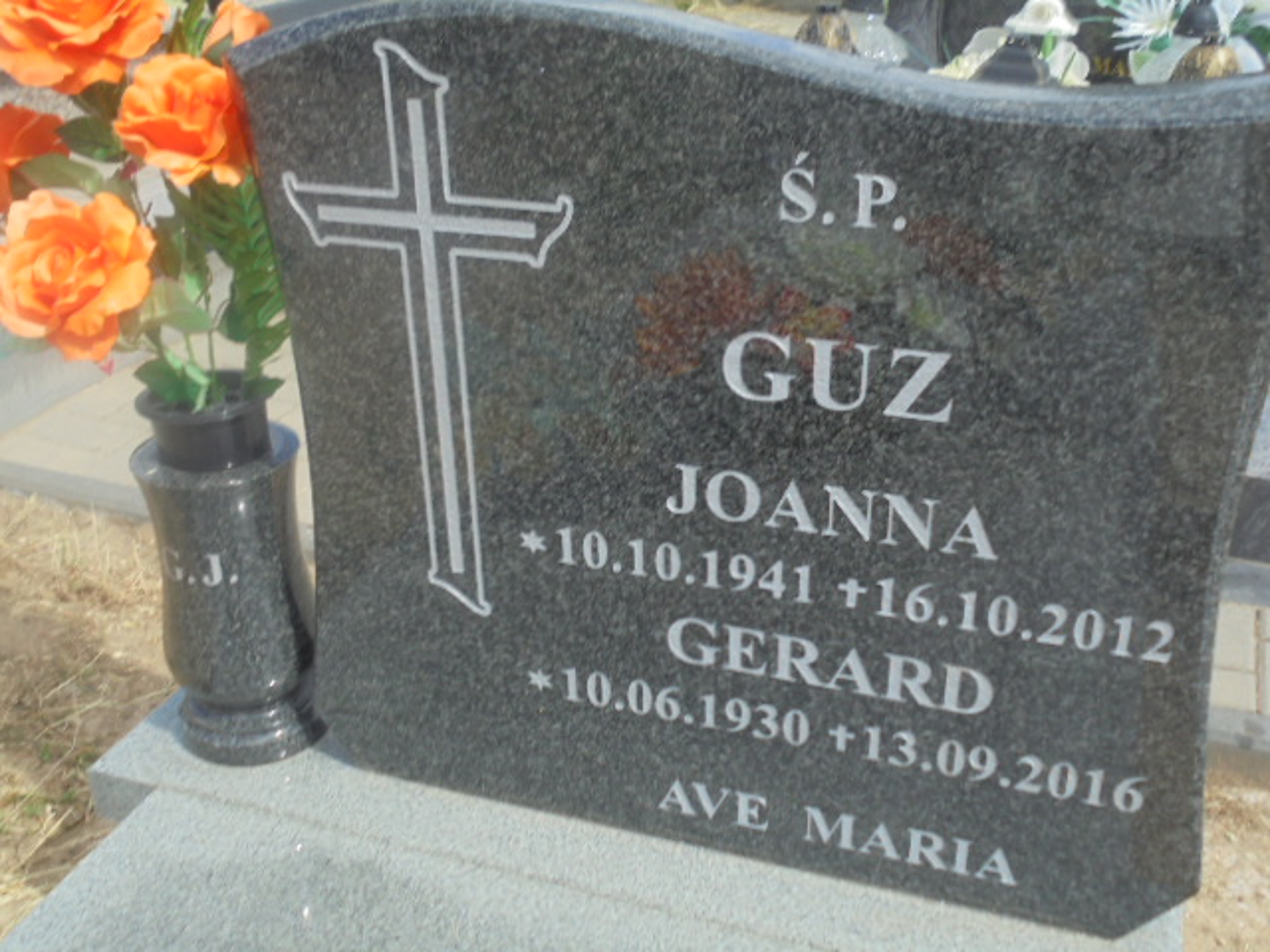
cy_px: 476
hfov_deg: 49.0
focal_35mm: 38
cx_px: 635
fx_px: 1394
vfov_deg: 37.7
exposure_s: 1/400
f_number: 4.2
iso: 100
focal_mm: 6.9
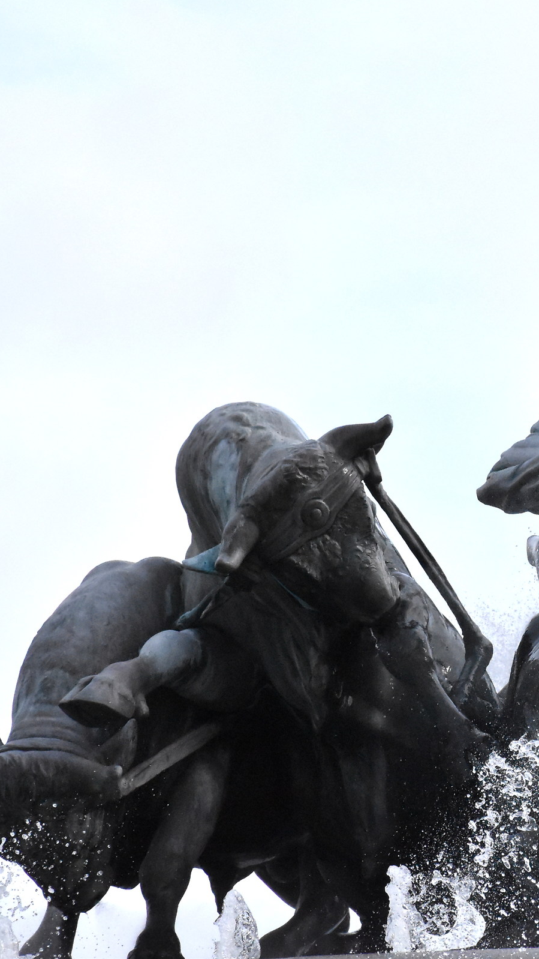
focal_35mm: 248
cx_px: 571
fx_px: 6295
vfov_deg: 8.7
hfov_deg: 4.9
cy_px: 479
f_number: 16
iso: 6400
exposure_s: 1/4000
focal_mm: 105
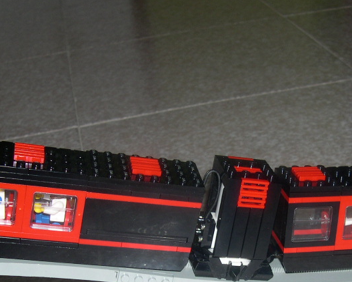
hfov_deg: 26.4
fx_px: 750
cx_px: 211
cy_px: 227
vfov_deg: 21.0
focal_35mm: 72
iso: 100
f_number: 2.8
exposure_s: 1/60
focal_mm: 8
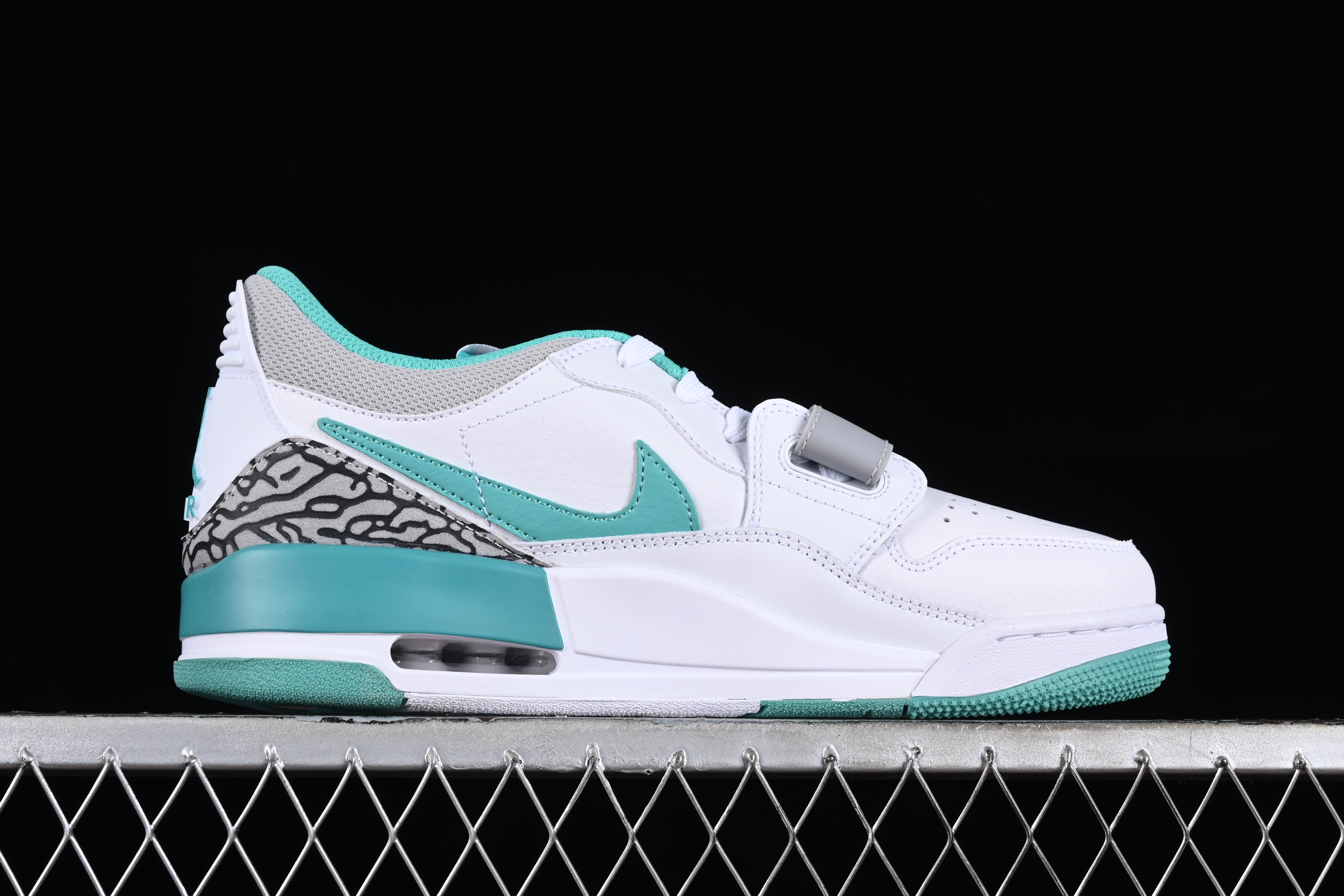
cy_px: 448
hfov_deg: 27.0
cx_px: 672
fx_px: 2800
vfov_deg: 18.2
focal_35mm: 75
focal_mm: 50
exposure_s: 1/80
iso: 160
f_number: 8
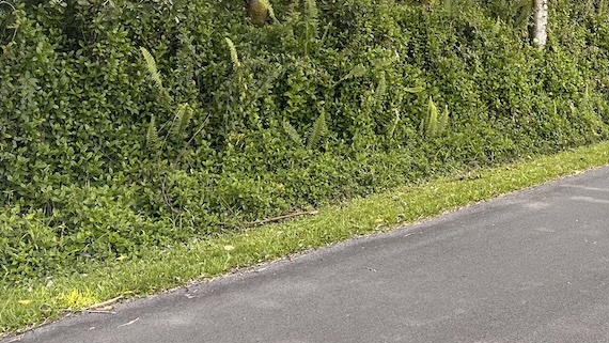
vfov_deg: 20.1
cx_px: 572
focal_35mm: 55
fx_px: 888
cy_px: -102
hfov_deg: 35.2
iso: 80
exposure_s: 1/448
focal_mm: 6.86
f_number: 1.78
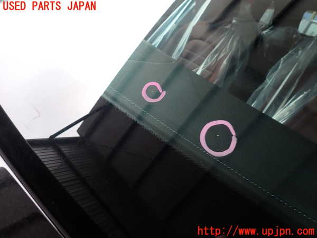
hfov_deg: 69.4
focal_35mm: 25
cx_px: 158
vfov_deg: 54.9
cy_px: 119
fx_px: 229
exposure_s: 1/60
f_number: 2.8
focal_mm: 4.5
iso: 100
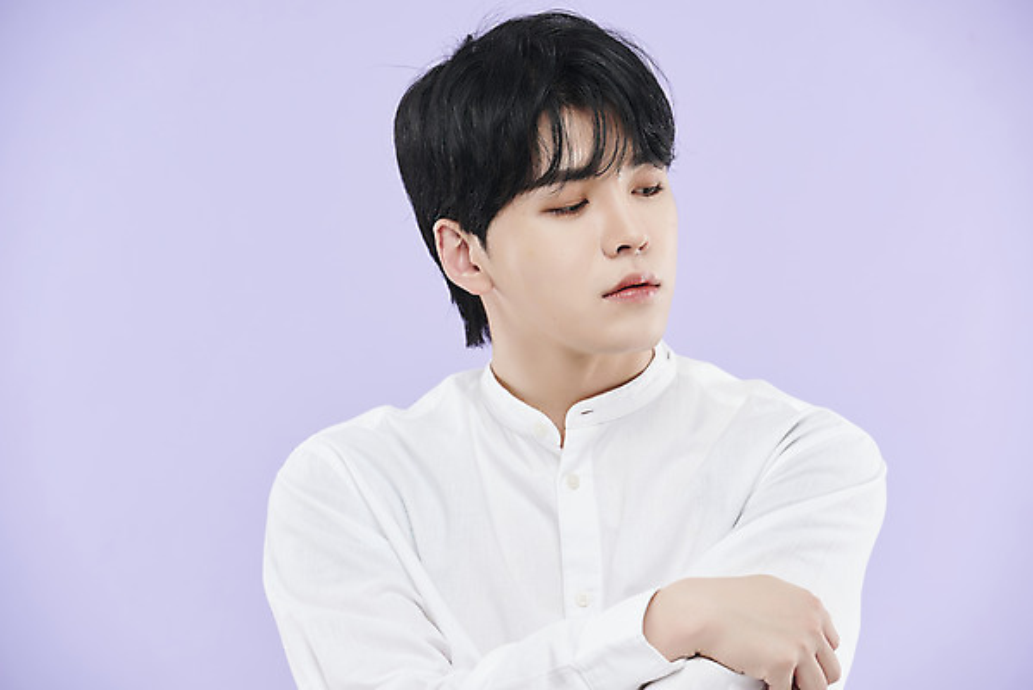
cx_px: 516
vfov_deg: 6.9
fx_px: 5741
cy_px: 345
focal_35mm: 200
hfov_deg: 10.3
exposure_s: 1/125
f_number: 8
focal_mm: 200
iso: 31
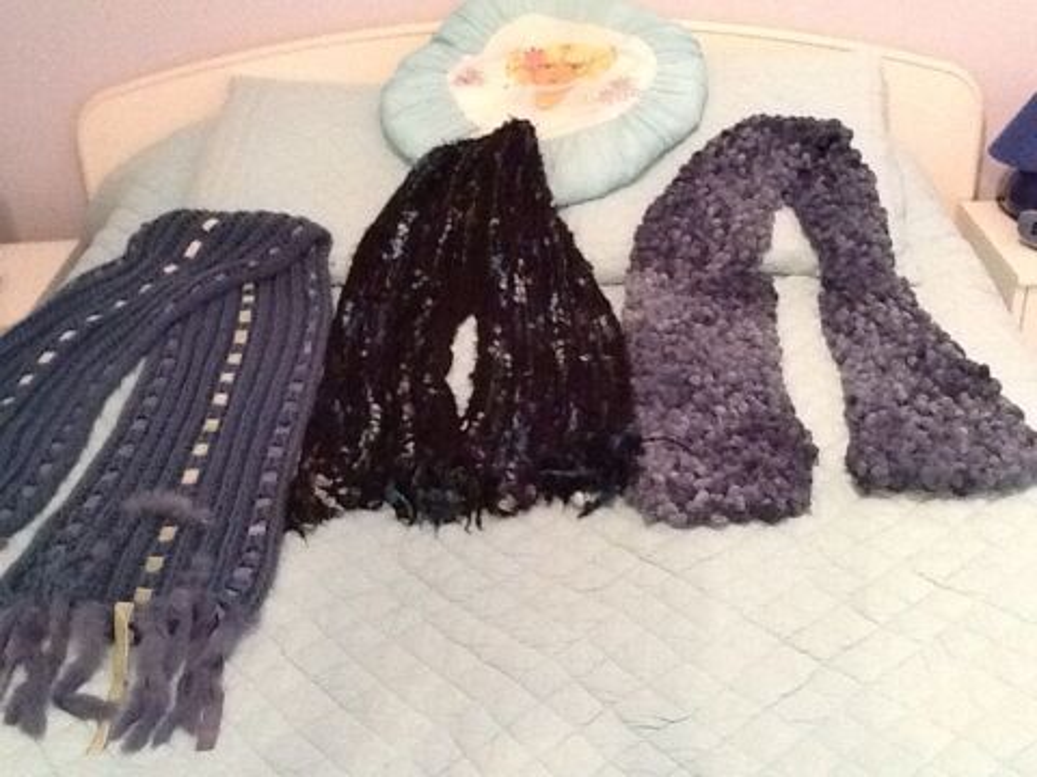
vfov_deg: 32.9
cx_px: 518
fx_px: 1318
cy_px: 388
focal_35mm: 44
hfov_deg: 42.9
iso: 400
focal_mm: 2.03
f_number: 2.4
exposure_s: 1/30
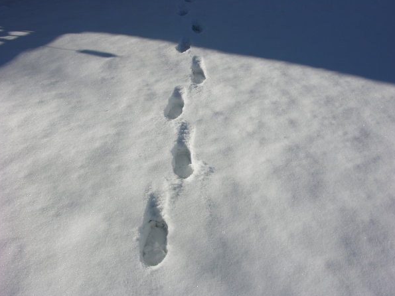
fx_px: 411
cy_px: 146
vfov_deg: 39.6
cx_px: 197
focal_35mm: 36
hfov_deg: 51.4
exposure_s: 1/390
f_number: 8
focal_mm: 8.9
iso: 50
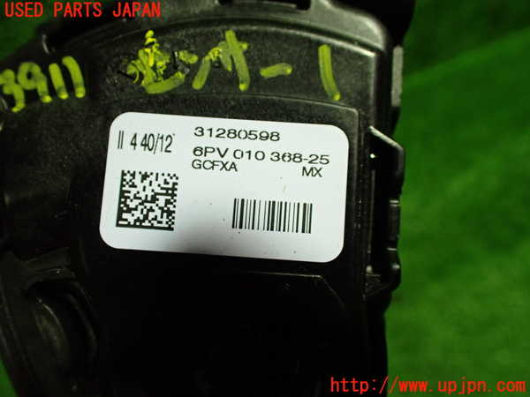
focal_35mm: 30
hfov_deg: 60.0
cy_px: 198
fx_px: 459
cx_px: 265
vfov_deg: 46.8
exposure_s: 1/125
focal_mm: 5.4
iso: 500
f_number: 2.3
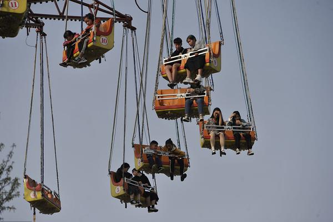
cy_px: 111
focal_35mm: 200
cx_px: 166
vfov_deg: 6.9
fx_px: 1850
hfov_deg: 10.3
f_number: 5.6
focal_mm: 200
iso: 320
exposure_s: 1/2500
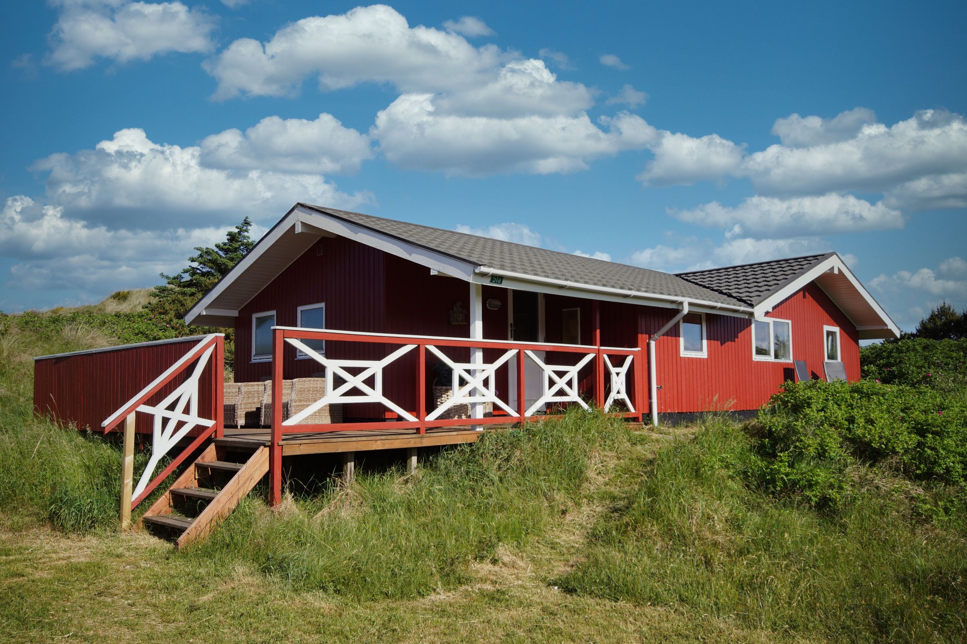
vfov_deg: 43.6
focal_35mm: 30
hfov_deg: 61.9
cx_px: 484
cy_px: 322
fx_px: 806
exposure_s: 1/125
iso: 100
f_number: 10
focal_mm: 20
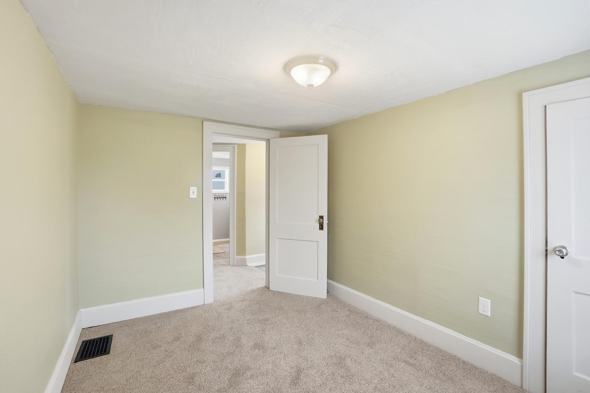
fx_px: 246
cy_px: 196
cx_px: 295
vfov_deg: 77.3
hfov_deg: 100.4
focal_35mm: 15
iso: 100
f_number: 4
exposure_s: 1/100
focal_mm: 10
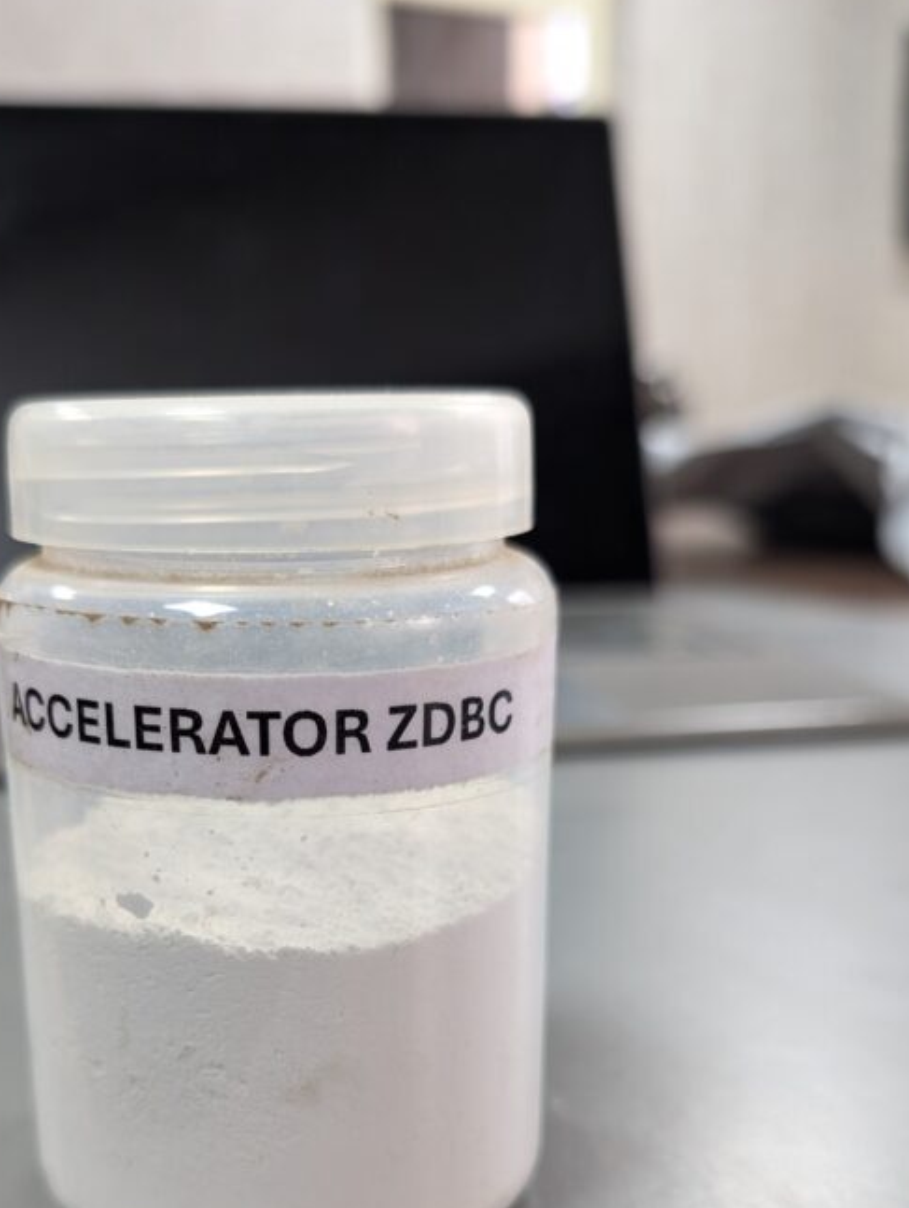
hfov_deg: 37.5
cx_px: 333
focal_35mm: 38
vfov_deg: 47.2
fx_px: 1327
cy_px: 902
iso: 183
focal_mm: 6.9
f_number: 1.68
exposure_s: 1/50
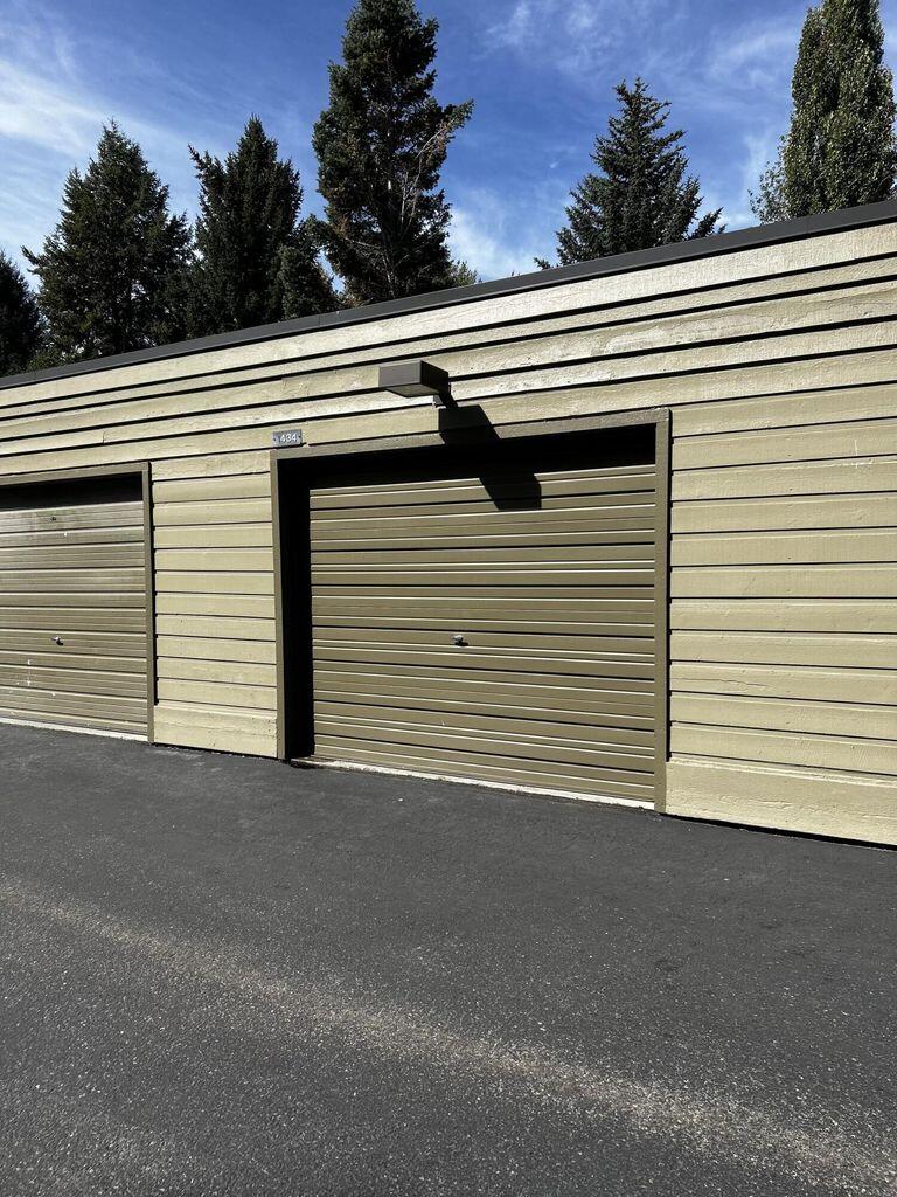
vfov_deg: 67.3
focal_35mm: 26
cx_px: 448
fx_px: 898
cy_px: 598
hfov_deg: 53.1
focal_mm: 5.7
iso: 50
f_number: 1.5
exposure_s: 1/3571
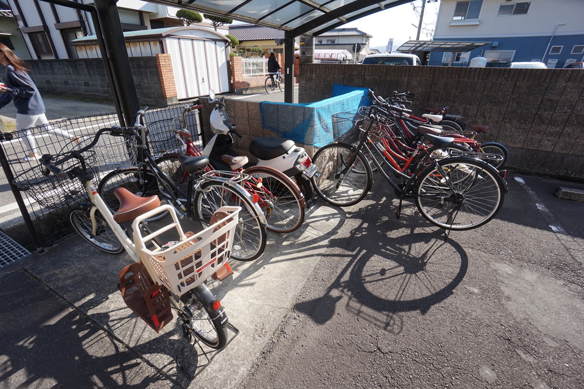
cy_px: 194
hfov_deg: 100.4
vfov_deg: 77.3
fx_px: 243
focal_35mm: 15
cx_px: 292
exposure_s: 1/200
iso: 100
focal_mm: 10
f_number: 6.3
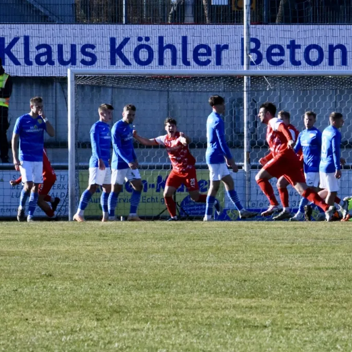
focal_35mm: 448
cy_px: 176
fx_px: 5154
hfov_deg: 3.9
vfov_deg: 3.9
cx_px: 251
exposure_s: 1/1600
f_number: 29
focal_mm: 350
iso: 12800
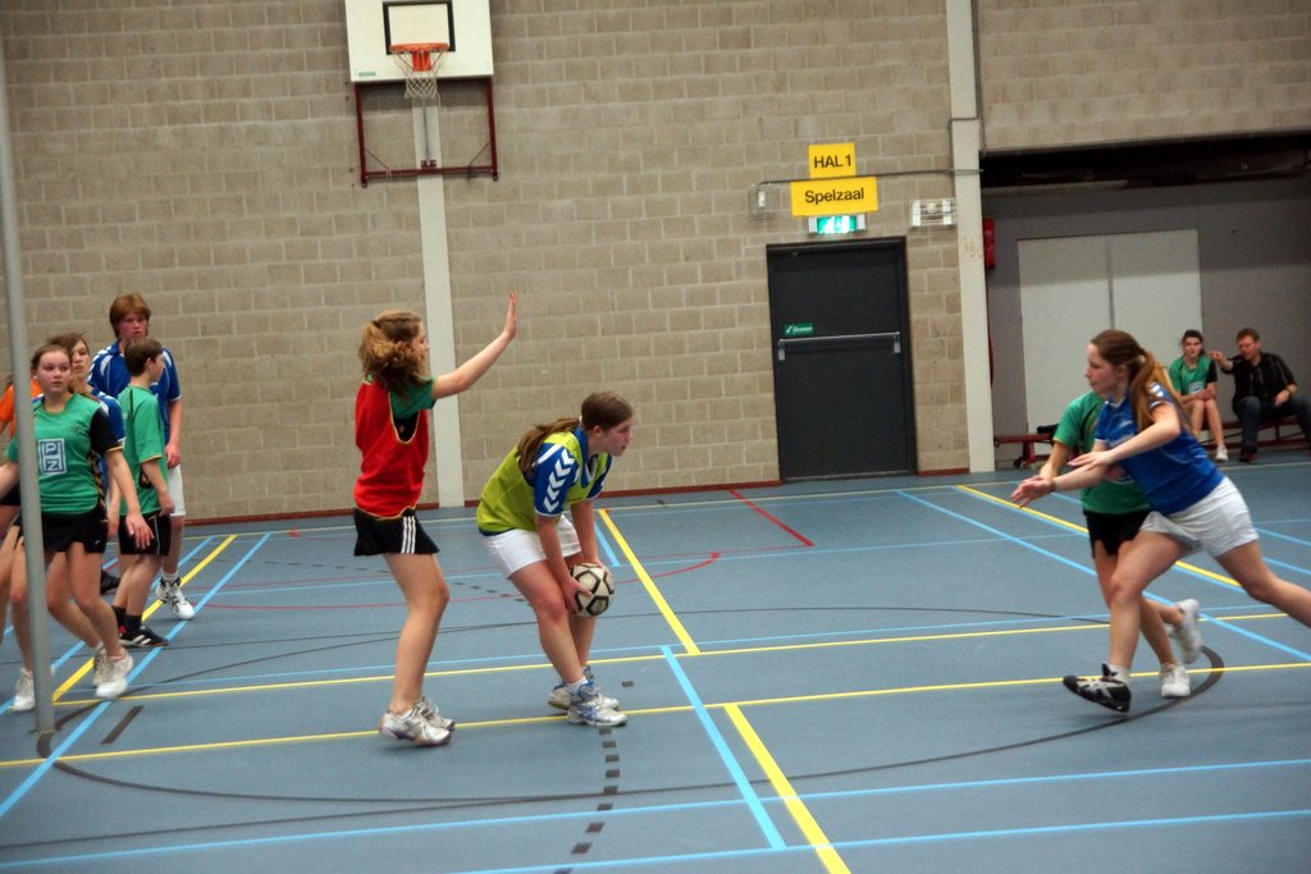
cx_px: 656
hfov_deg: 29.9
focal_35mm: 68
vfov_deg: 20.2
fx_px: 2458
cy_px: 437
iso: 1600
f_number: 2.8
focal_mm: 45
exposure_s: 1/320
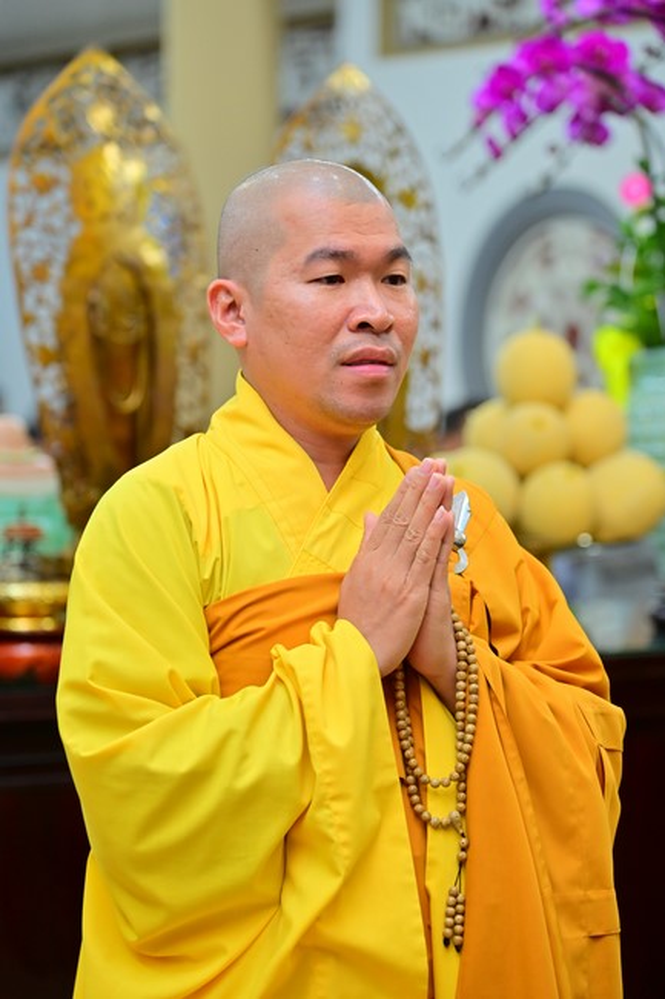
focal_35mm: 120
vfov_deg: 17.1
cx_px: 332
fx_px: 3327
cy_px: 500
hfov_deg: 11.4
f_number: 4.5
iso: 1600
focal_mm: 120
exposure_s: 1/80
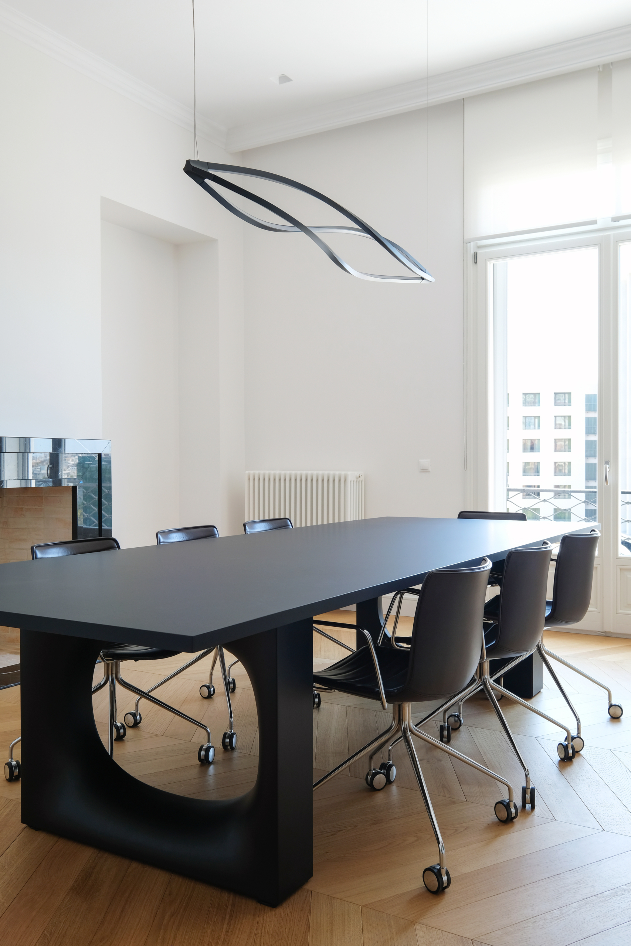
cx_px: 316
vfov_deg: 60.3
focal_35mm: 31
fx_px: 815
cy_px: 473
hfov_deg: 42.3
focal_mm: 20.9
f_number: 8
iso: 200
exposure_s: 1/40
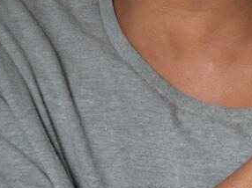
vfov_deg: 4.9
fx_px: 2204
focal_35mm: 303
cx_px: 769
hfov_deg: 6.0
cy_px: 3
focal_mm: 45
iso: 3200
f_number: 8
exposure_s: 1/100
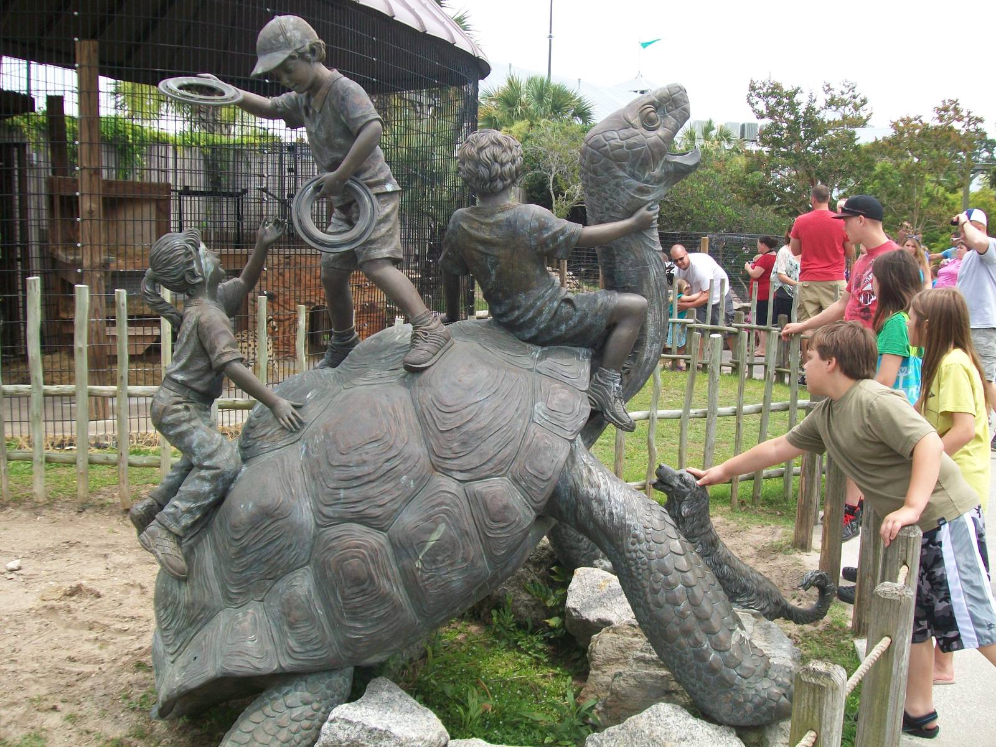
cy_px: 374
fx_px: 1036
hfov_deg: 51.4
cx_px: 498
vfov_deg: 39.7
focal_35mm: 36
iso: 64
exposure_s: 1/500
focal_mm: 6
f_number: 2.7
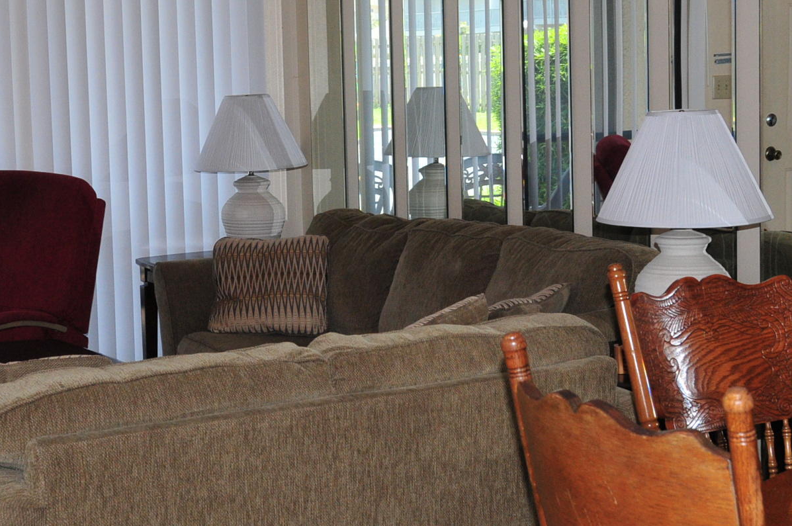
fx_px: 1712
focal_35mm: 78
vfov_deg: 17.5
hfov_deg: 26.0
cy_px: 216
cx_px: 348
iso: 800
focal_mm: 29
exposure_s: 1/250
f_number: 8
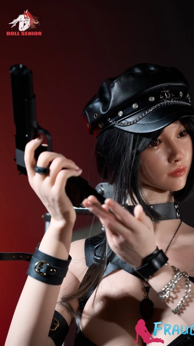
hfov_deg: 16.3
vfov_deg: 28.6
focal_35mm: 74
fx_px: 677
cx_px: 115
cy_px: 173
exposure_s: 1/160
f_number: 2.8
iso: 100
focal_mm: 70
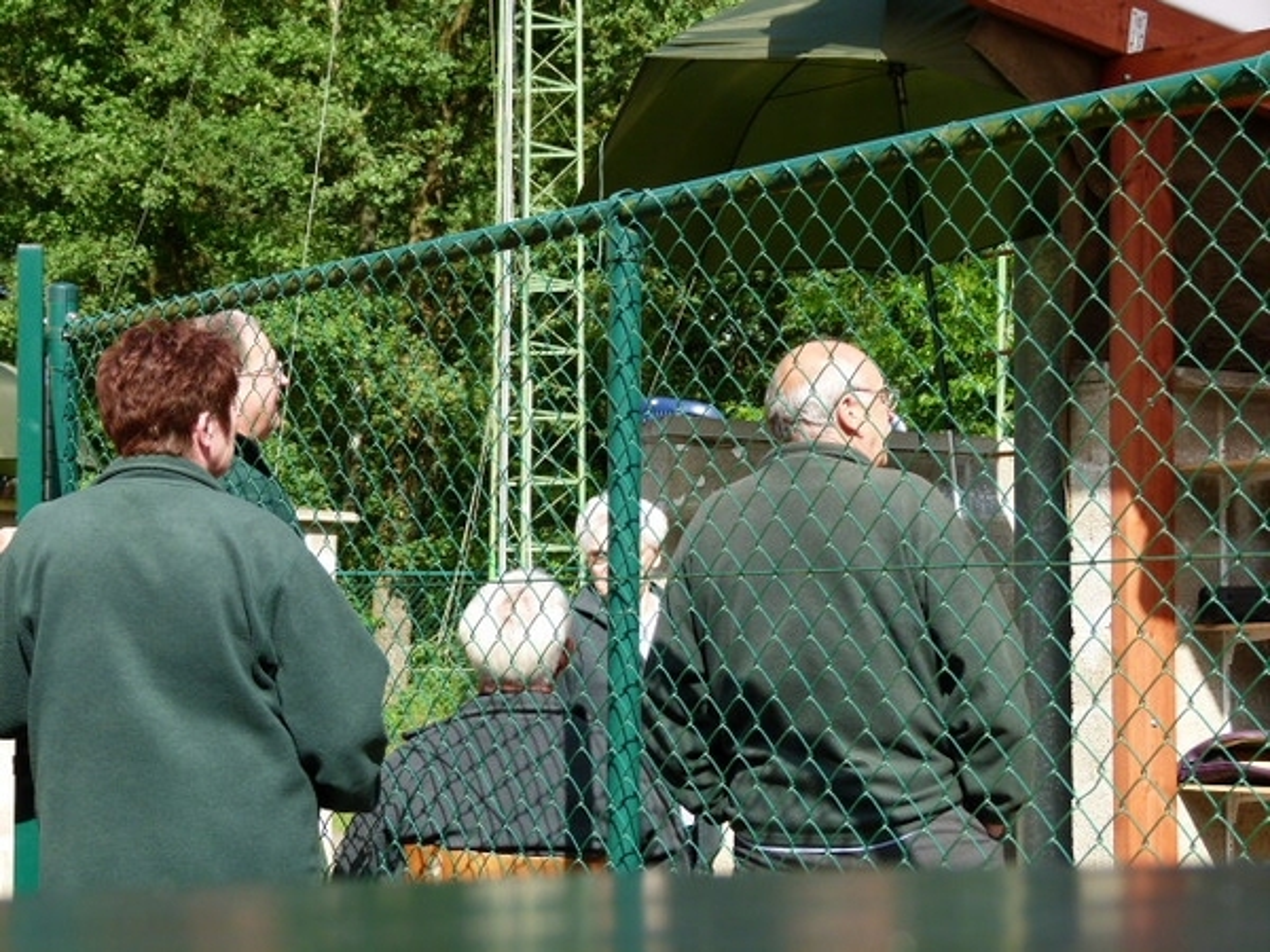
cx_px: 635
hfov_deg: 25.0
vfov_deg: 18.9
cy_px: 476
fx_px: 2862
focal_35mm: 78
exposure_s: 1/320
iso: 100
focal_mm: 14.1
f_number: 4
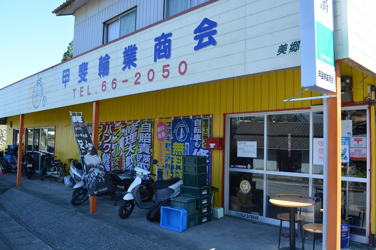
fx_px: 313
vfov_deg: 43.6
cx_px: 188
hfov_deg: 61.9
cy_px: 125
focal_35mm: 30
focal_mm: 20
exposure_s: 1/160
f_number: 6.3
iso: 200
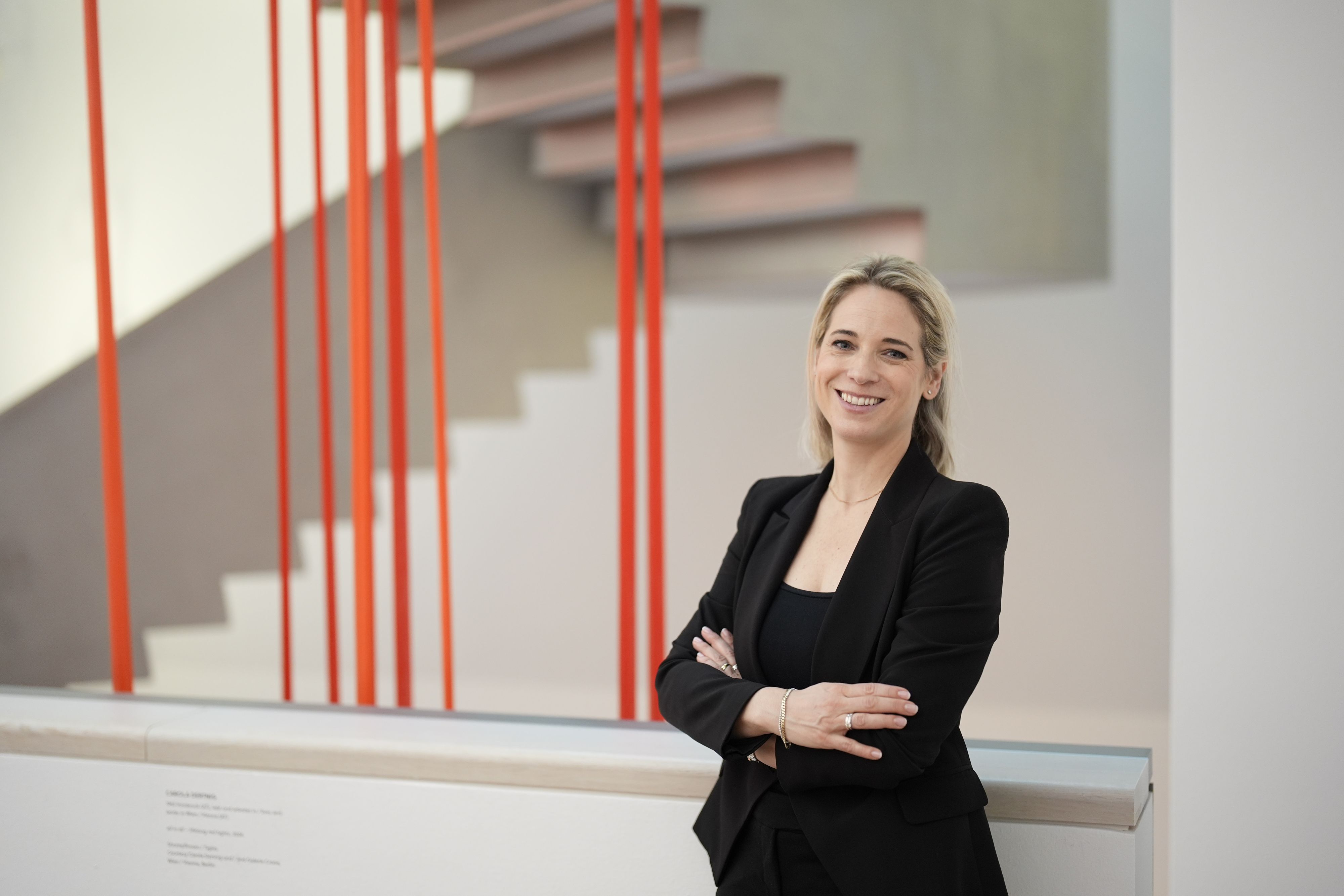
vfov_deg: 27.0
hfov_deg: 39.6
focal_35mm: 50
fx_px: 1867
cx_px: 672
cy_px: 448
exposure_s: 1/200
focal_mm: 50
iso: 1000
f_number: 1.2
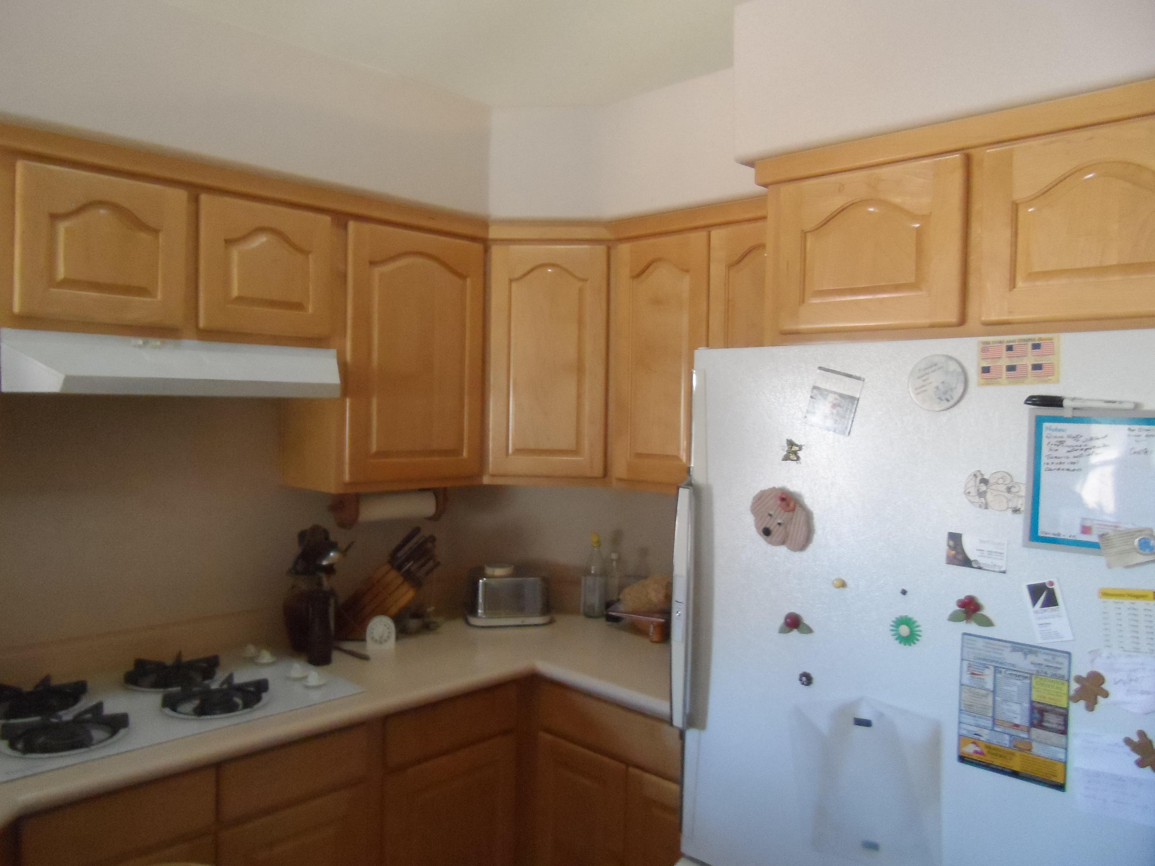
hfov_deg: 71.6
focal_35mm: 24
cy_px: 433
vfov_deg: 56.8
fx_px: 801
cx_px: 578
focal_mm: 4
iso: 640
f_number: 3.2
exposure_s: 1/30
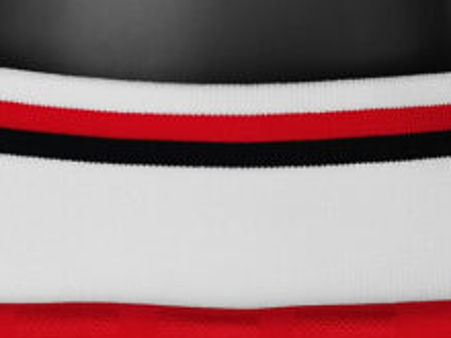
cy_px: 107
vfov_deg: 10.7
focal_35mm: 139
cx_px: 166
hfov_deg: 14.2
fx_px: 1811
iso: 125
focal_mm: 5.58
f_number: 1.8
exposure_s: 1/100
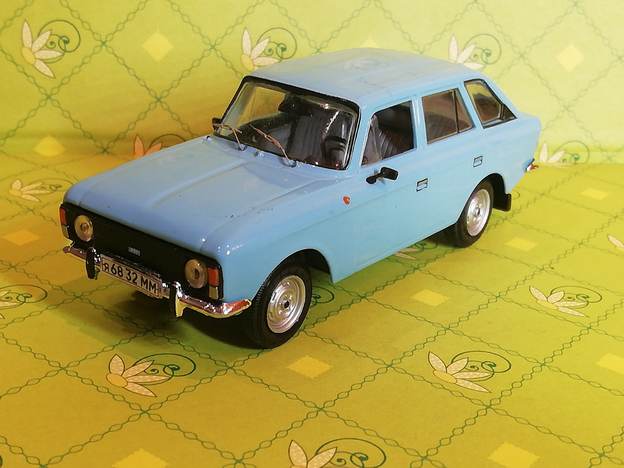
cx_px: 312
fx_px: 1063
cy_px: 234
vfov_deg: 24.8
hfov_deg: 32.7
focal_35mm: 59
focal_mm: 3.46
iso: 125
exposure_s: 1/33.3
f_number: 2.2
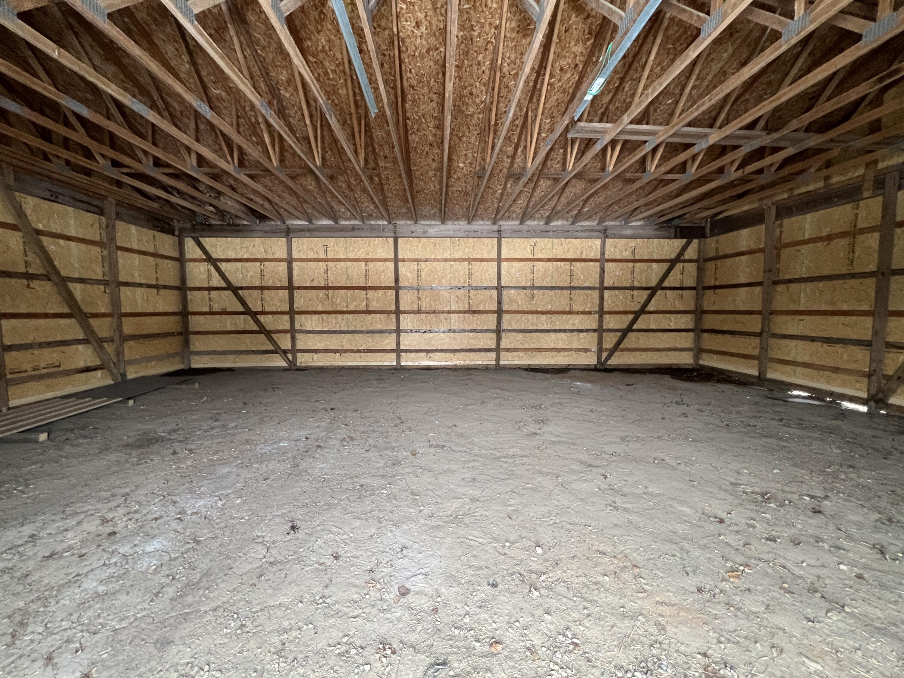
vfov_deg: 89.9
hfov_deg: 106.2
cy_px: 339
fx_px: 339
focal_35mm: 13
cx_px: 452
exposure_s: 1/60
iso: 320
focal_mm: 1.57
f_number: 1.8
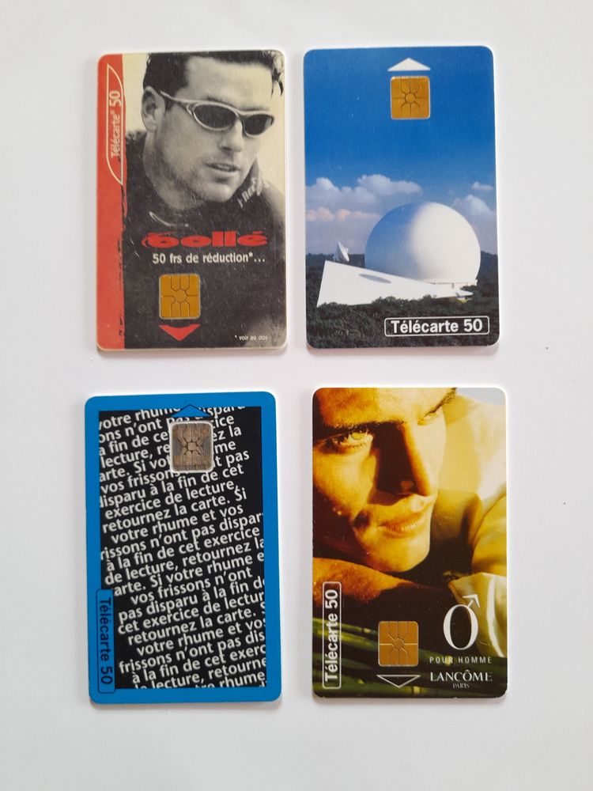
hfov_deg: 54.9
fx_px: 571
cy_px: 396
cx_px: 296
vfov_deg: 69.4
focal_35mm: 25
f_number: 2
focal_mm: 4.6
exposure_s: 1/50
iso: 320
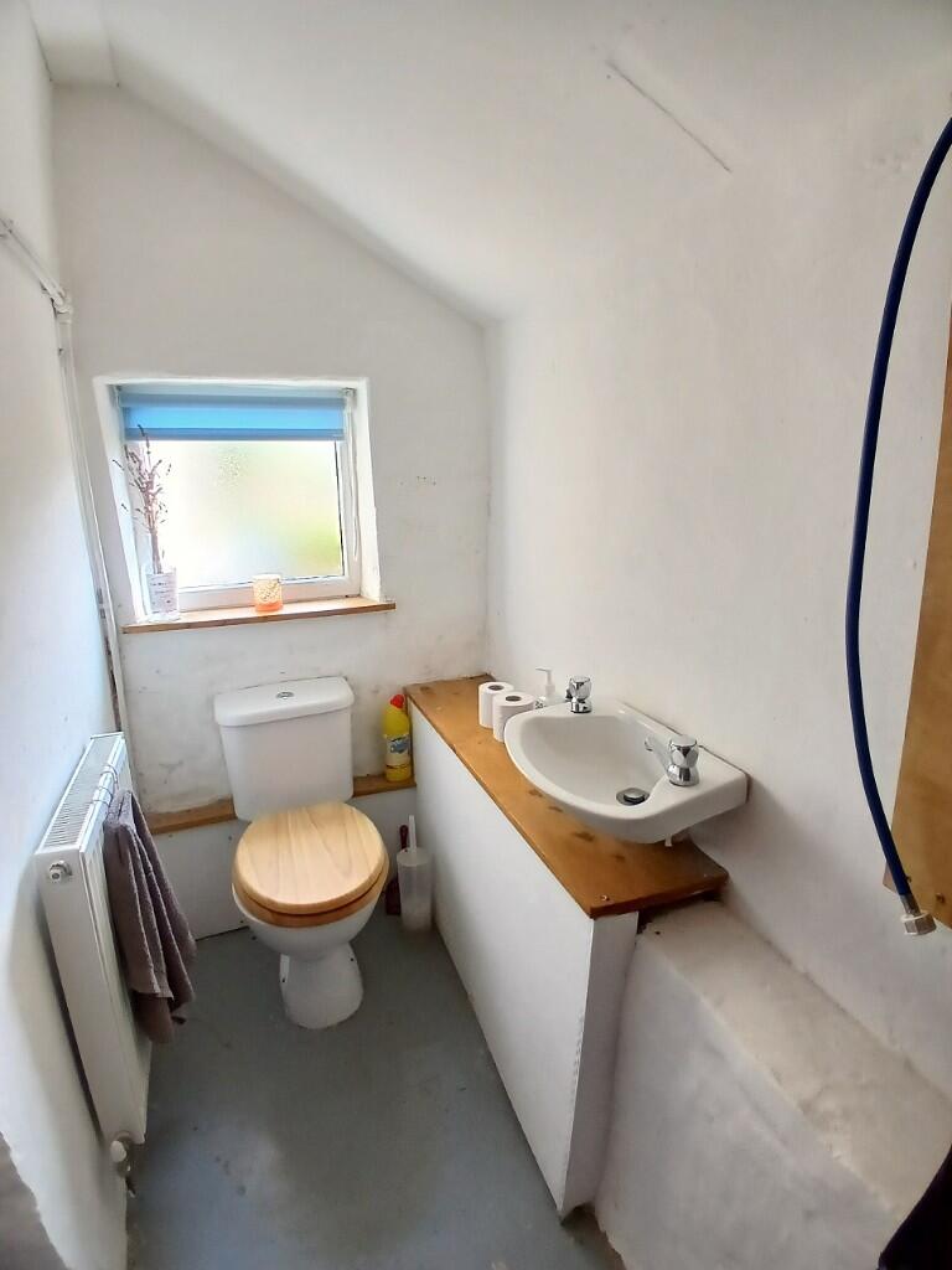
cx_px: 476
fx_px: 623
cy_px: 635
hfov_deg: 74.7
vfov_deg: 91.0
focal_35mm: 17
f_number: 2.2
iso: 100
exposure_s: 1/33.3
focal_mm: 1.4
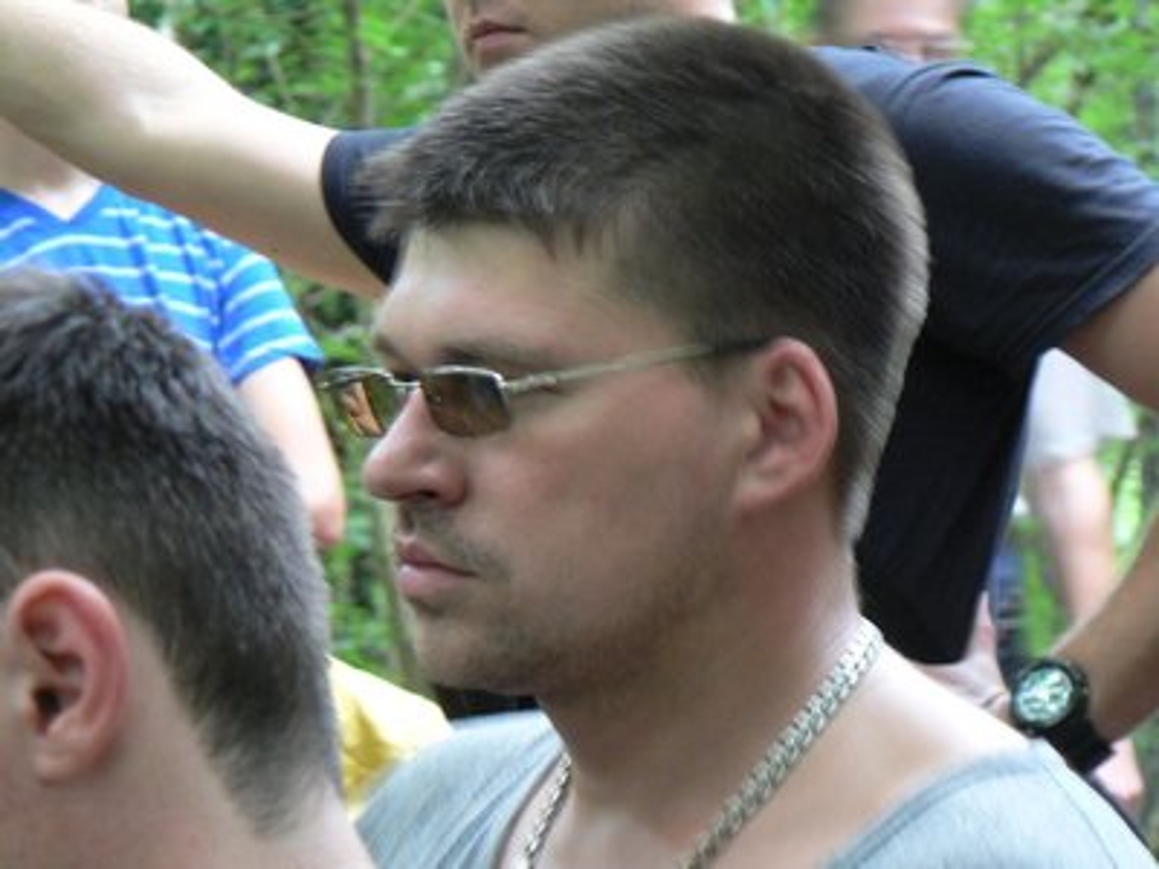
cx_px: 580
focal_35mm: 161
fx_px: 5391
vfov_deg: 9.2
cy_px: 434
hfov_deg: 12.3
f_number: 3.3
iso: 200
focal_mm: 26.8
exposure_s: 1/10
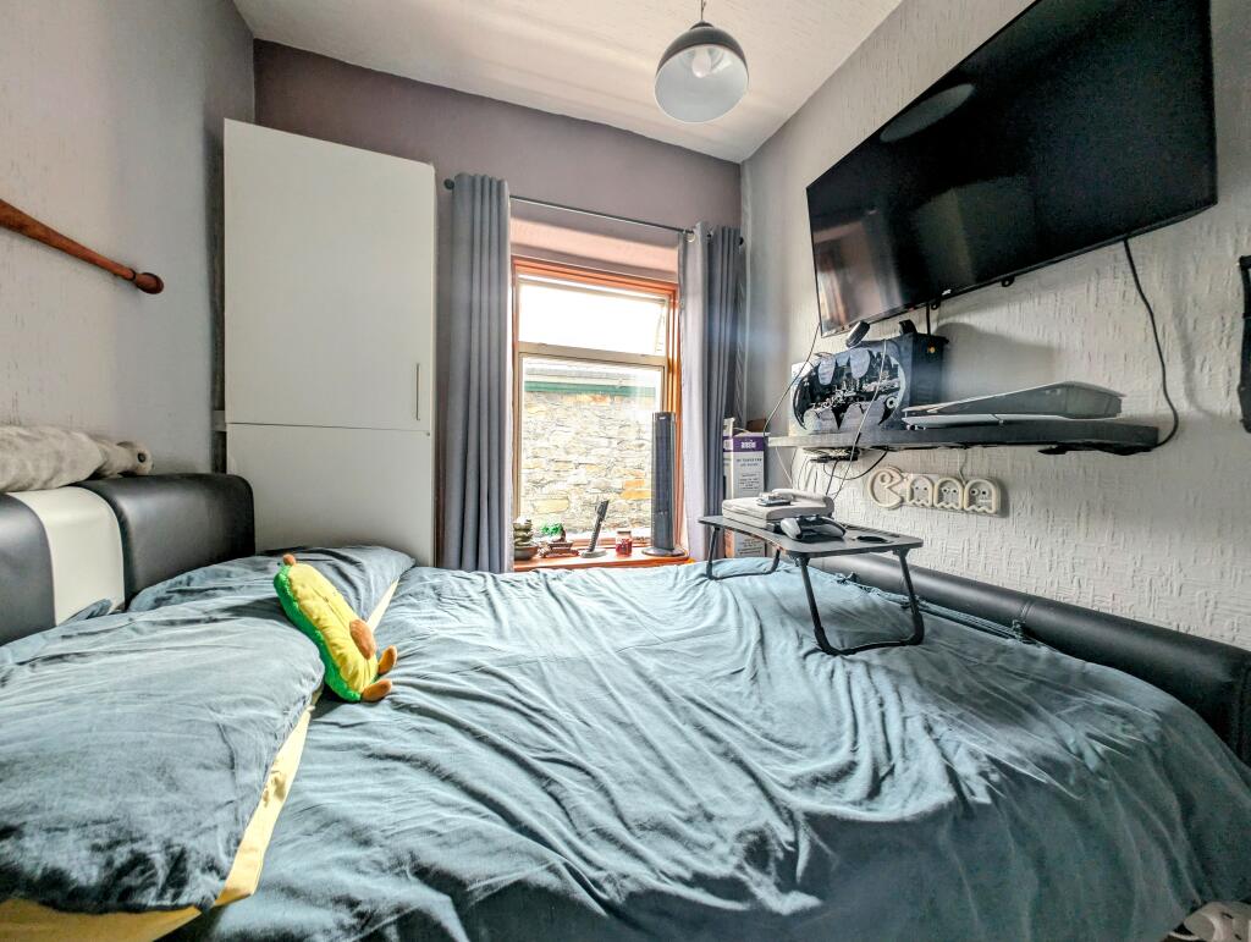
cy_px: 471
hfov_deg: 110.5
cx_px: 626
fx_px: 434
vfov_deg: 94.6
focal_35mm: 12
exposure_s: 1/34.1
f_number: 1.95
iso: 156
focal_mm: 2.23
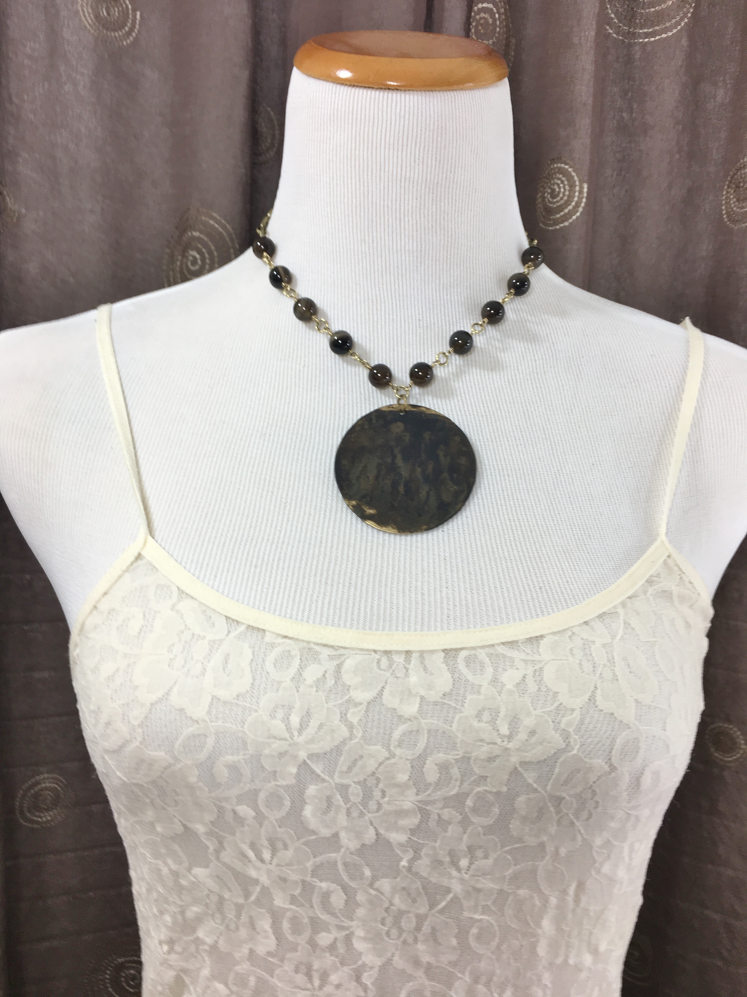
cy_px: 498
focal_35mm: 29
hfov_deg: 48.2
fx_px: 834
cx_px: 374
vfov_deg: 61.7
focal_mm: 4.15
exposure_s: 1/60
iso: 25
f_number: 2.2
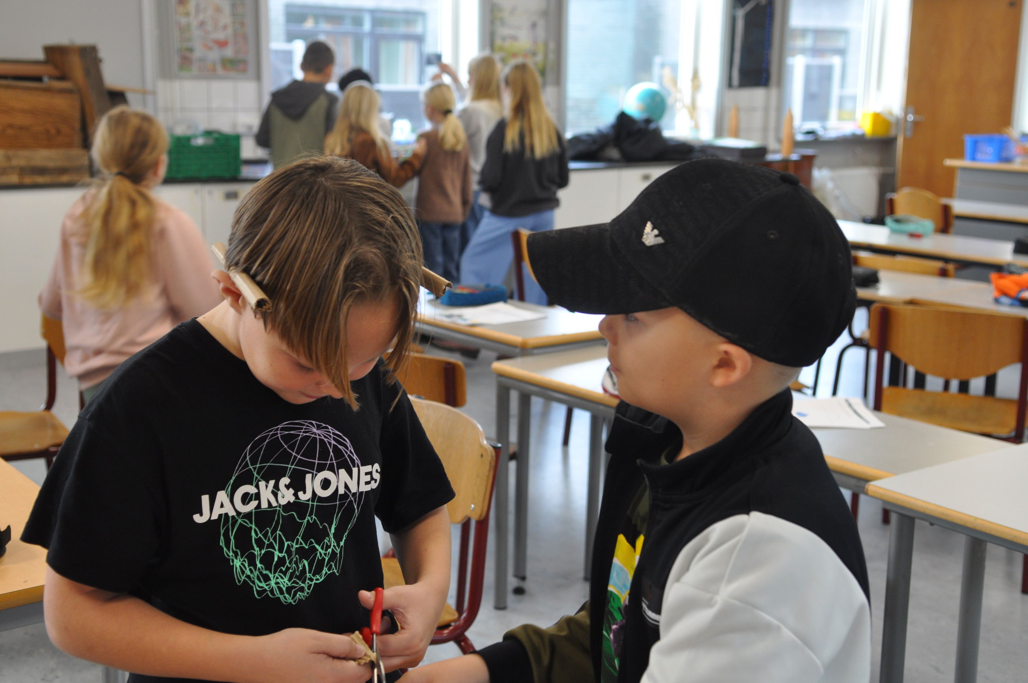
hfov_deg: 42.4
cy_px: 342
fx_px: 1326
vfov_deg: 28.9
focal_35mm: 46
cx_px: 514
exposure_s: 1/60
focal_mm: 31
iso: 560
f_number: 4
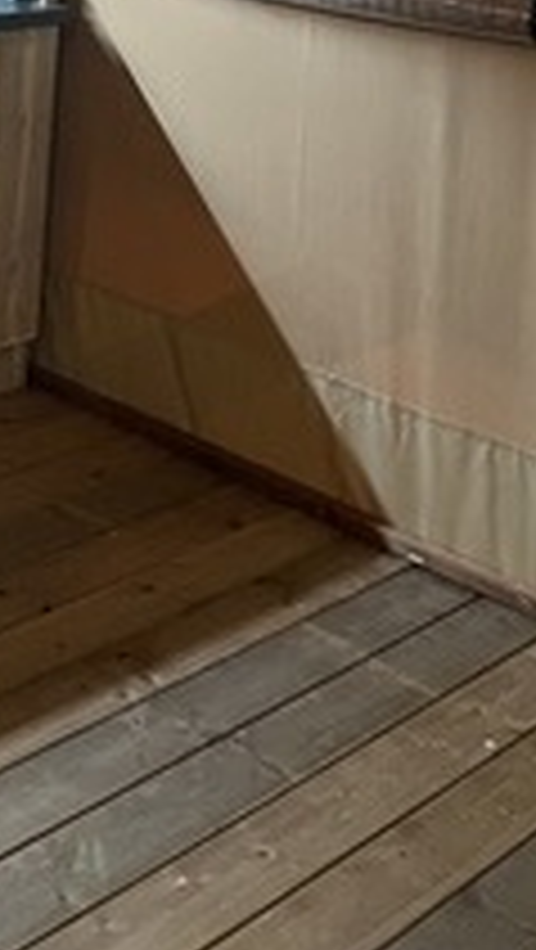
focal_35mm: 67
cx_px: -300
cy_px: -135
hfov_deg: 16.3
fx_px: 1689
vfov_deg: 28.1
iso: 320
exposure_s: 1/50
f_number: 1.5
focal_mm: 5.7
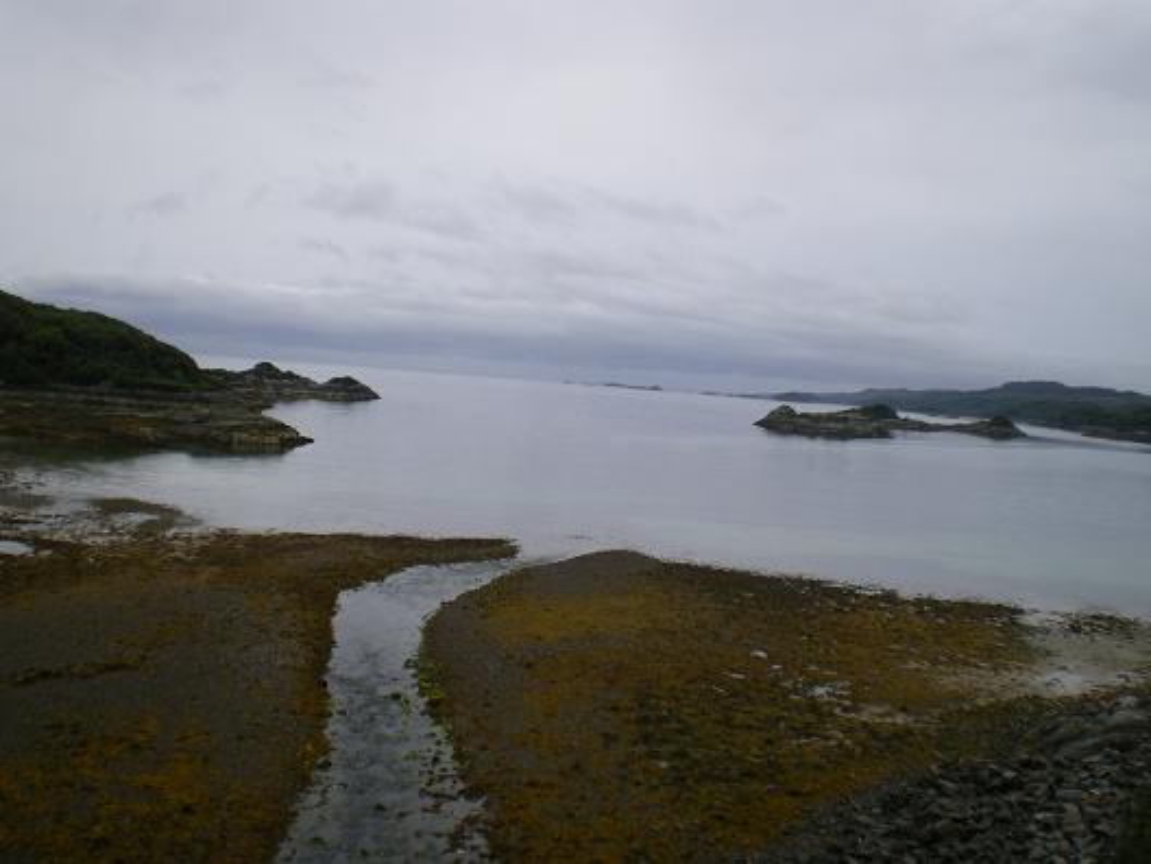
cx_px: 576
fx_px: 1264
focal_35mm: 38
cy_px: 432
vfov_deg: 37.7
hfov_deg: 49.0
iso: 64
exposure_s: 1/250
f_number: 4.6
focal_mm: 6.3
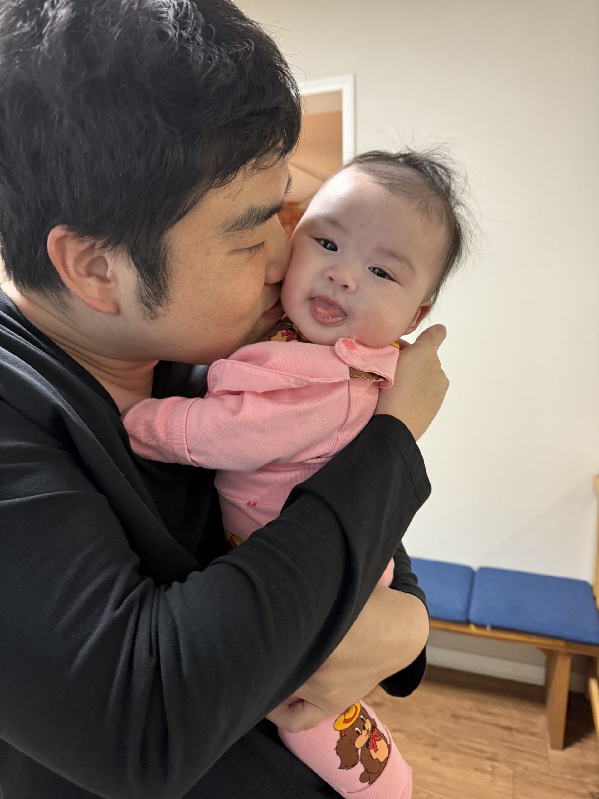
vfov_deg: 71.6
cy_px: 400
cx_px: 300
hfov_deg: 56.8
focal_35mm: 24
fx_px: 554
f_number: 1.78
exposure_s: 1/60
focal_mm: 6.76
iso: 400
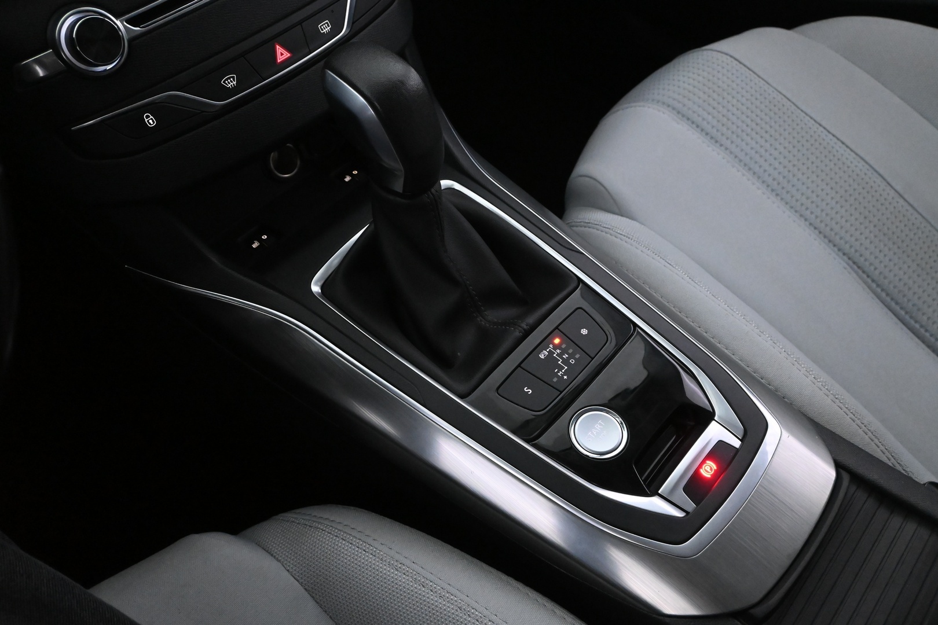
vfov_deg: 44.6
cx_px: 469
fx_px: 762
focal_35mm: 29
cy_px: 312
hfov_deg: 63.2
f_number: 5.6
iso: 6400
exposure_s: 1/40
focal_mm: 19.5
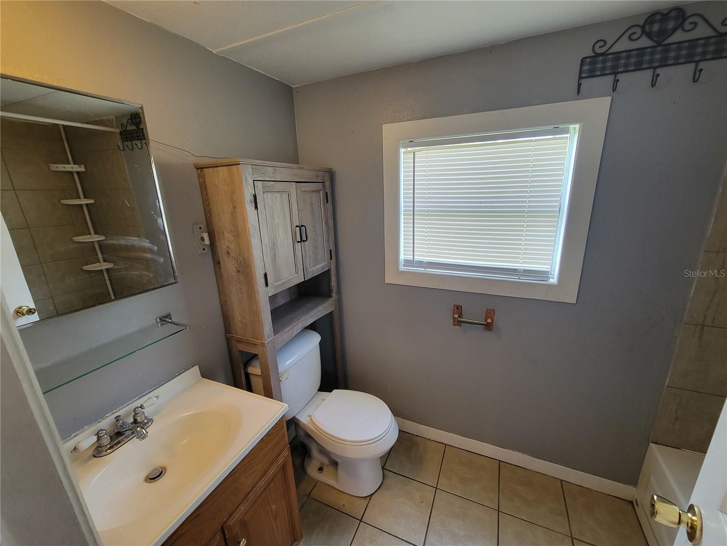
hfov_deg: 106.2
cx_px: 364
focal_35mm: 13
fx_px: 273
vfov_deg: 89.9
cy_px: 273
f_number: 2.2
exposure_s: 1/60
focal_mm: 2.2
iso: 160
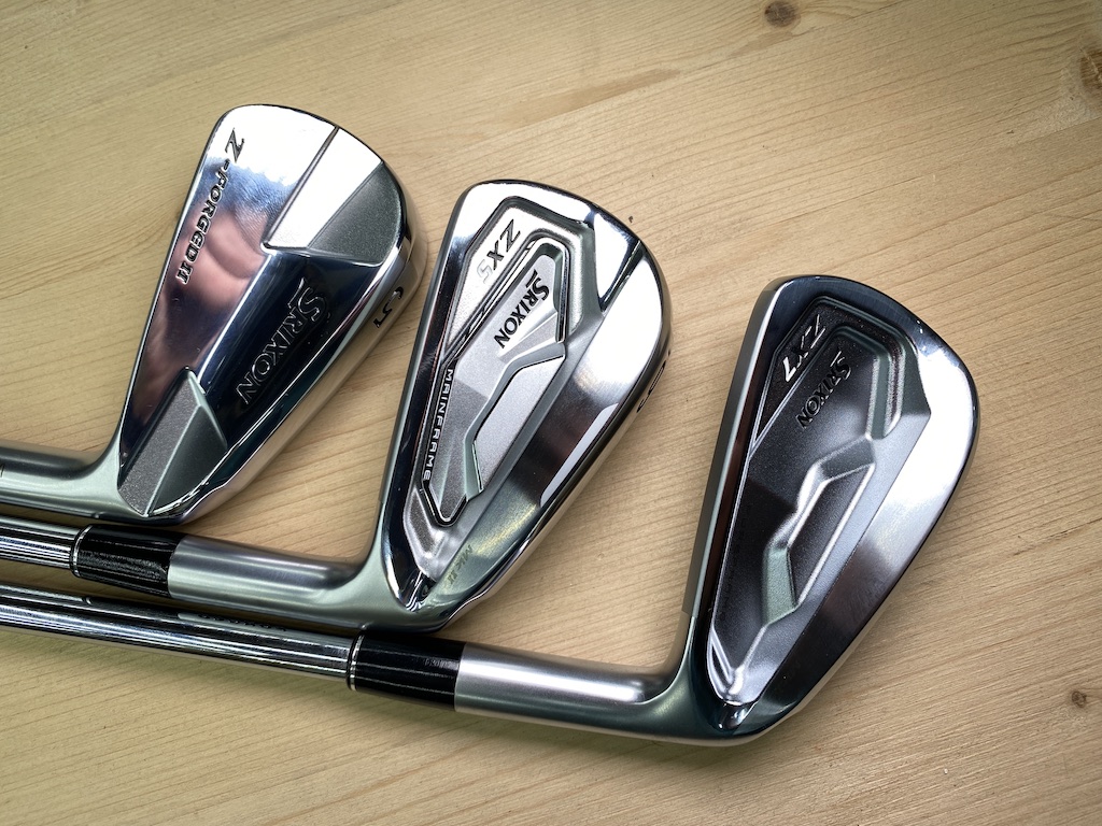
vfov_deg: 53.1
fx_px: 828
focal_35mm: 26
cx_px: 551
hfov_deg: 67.3
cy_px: 413
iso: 32
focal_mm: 4.25
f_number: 1.8
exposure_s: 1/120
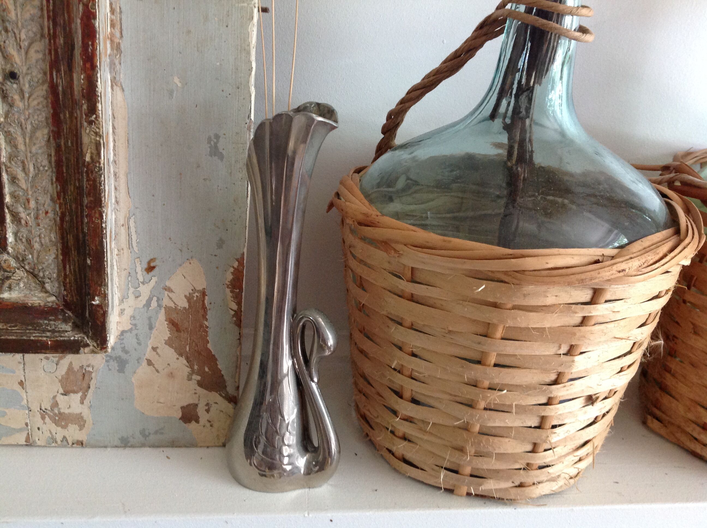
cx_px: 354
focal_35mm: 35
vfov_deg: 40.6
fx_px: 714
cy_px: 264
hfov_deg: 52.7
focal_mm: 4.28
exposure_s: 1/15
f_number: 2.4
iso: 200
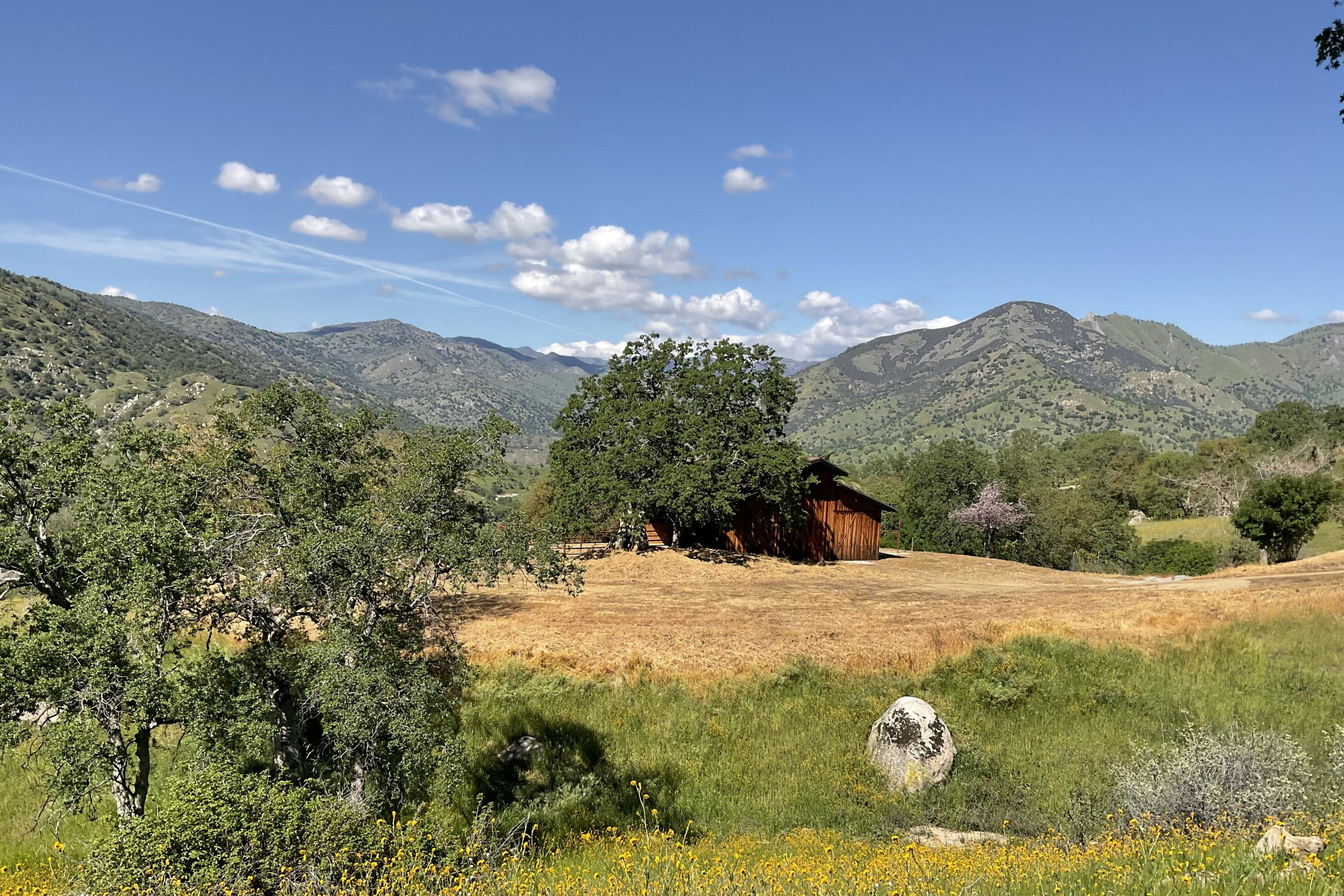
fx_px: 1157
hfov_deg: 60.3
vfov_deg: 42.2
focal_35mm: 31
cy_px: 516
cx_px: 654
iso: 16
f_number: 1.8
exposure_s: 1/1984
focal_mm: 3
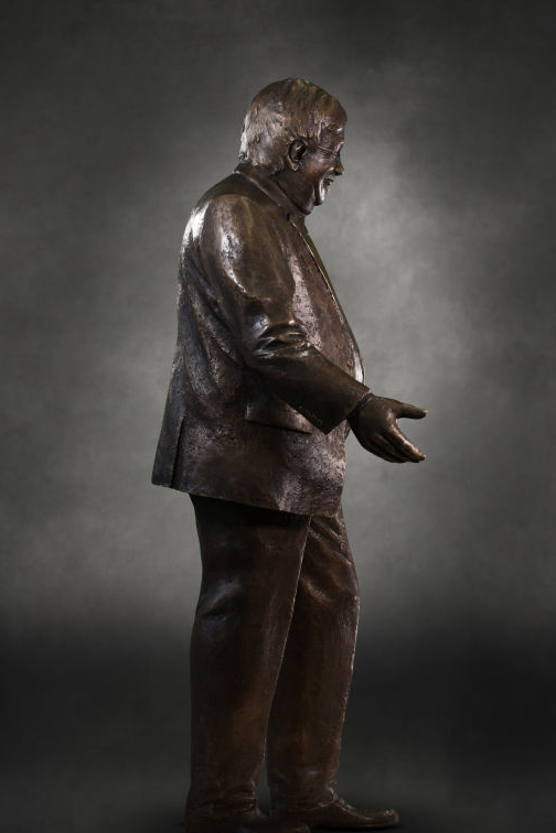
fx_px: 2224
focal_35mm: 96
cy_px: 416
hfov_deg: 14.3
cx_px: 277
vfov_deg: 21.2
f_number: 7.1
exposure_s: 1/100
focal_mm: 95
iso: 2000
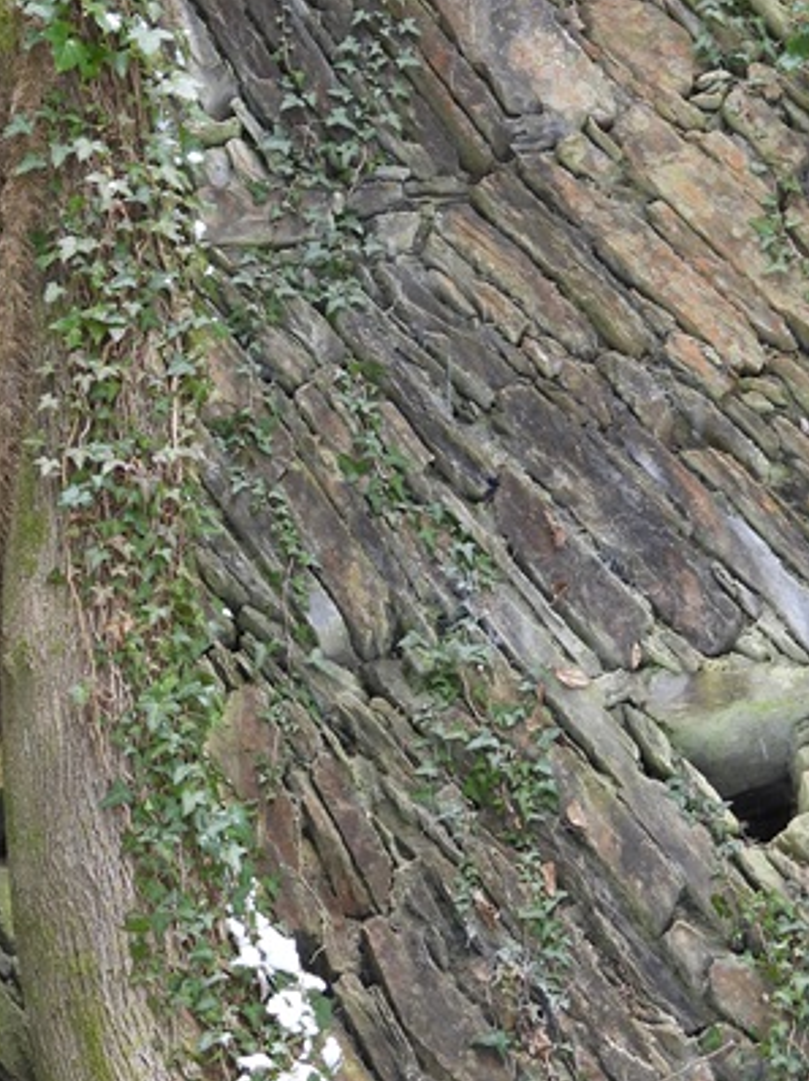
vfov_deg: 11.6
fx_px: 5334
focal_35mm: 171
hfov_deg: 8.7
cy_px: 494
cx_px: 217
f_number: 4
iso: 140
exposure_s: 1/60
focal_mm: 15.2
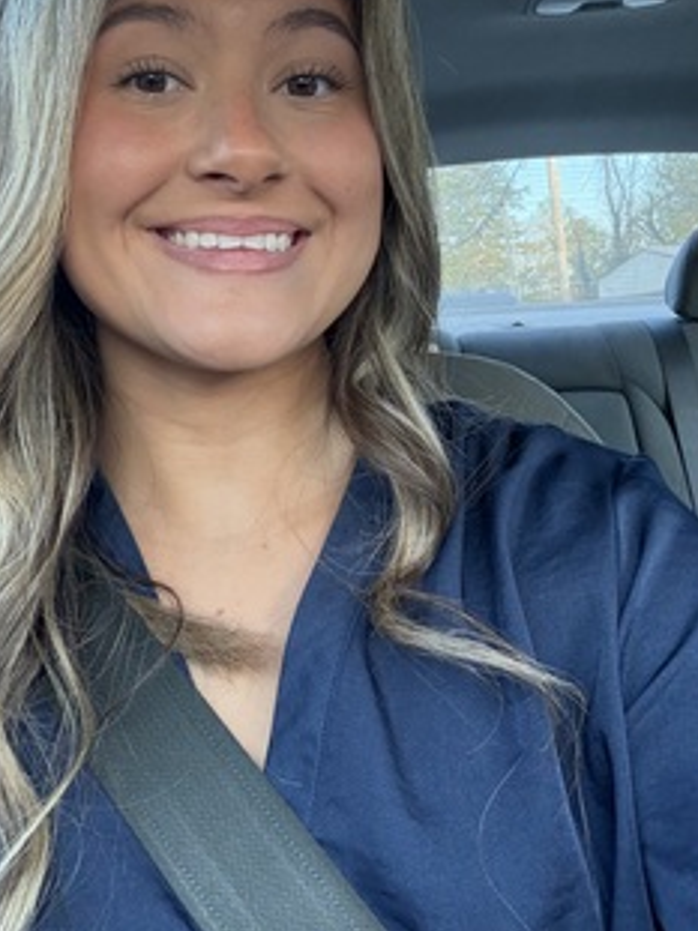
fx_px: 995
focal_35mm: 37
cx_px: 205
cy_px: 296
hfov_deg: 38.0
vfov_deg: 49.1
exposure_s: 1/95
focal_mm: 2.69
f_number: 1.9
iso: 80
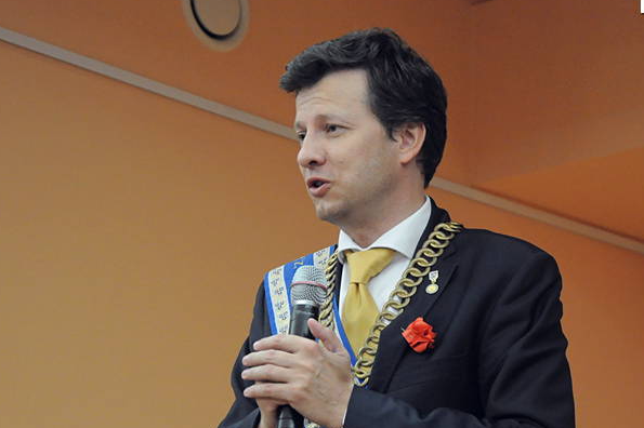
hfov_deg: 13.7
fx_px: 2682
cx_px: 357
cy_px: 272
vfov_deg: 9.1
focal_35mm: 150
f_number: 5.6
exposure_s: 1/80
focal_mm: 70
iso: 2500
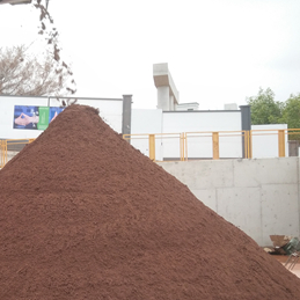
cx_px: 5
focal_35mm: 43
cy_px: 167
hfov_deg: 35.6
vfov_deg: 39.1
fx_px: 422
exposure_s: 1/176
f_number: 2.2
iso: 50
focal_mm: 3.66
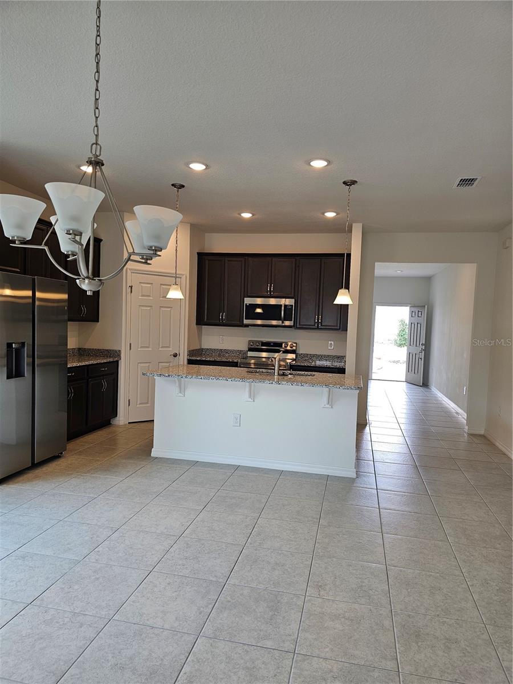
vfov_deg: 73.9
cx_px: 256
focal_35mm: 23
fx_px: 454
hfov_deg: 58.9
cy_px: 342
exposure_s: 1/120
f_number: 1.7
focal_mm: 6.3
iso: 40
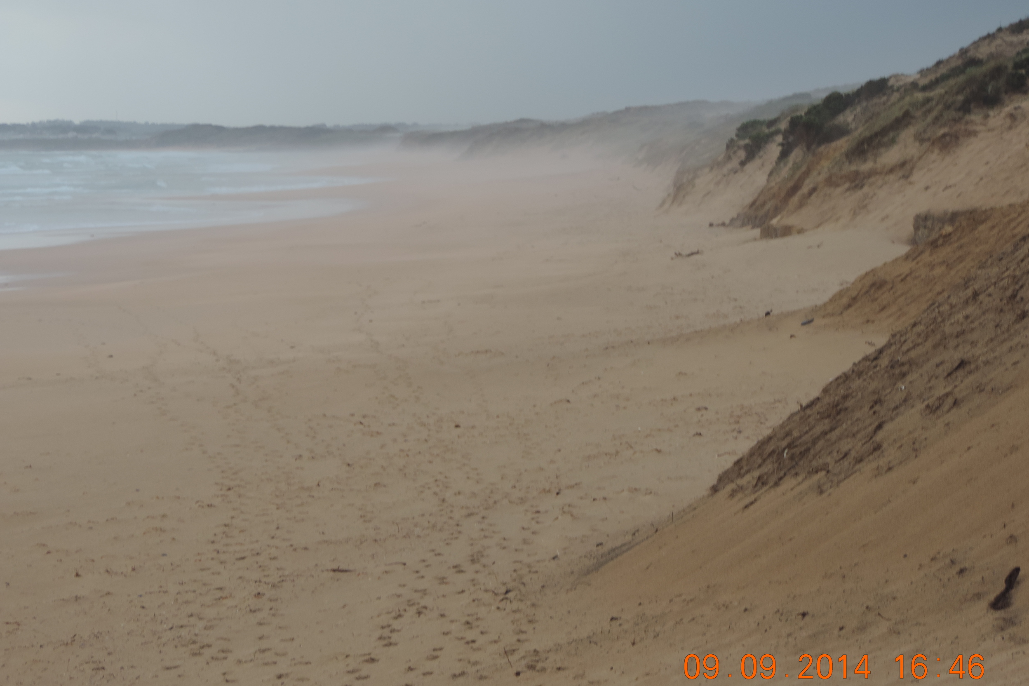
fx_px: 3573
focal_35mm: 125
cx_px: 514
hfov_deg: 16.4
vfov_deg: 11.0
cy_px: 362
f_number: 4.2
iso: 90
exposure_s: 1/100
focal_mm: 21.4
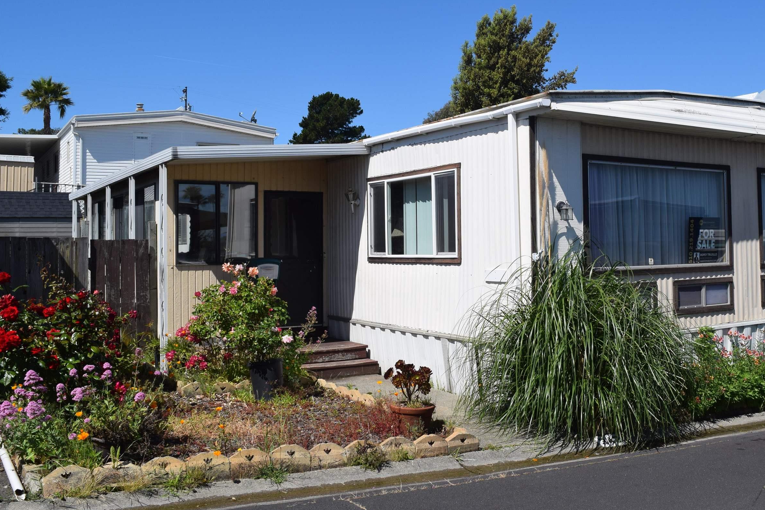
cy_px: 220
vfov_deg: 37.8
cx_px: 495
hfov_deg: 53.6
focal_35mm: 35
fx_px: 744
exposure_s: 1/500
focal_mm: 18
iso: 200
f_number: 11
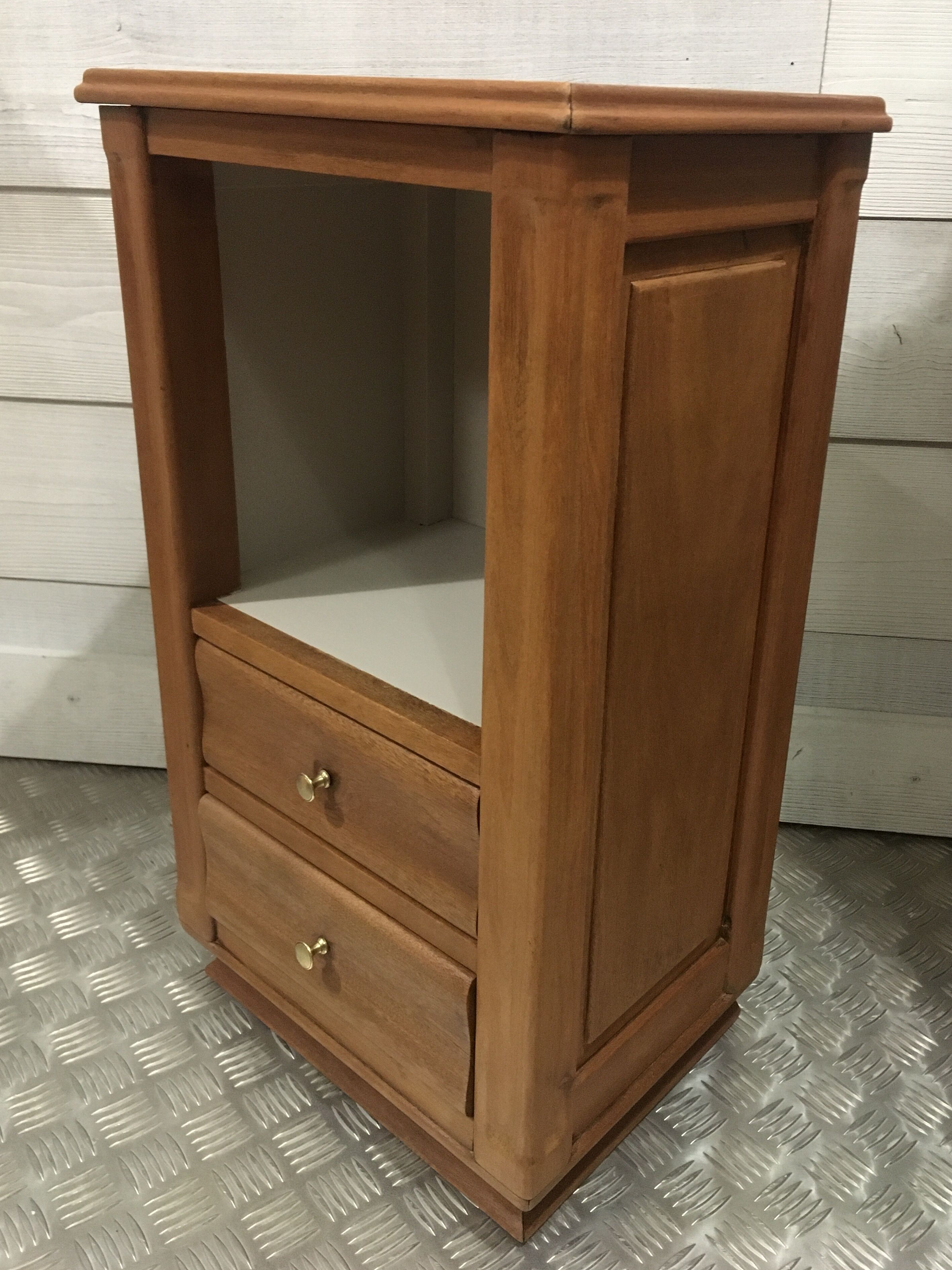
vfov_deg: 58.3
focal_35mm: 31
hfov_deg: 45.4
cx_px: 492
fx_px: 1137
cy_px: 606
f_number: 2.2
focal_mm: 4.15
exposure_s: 1/17
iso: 250
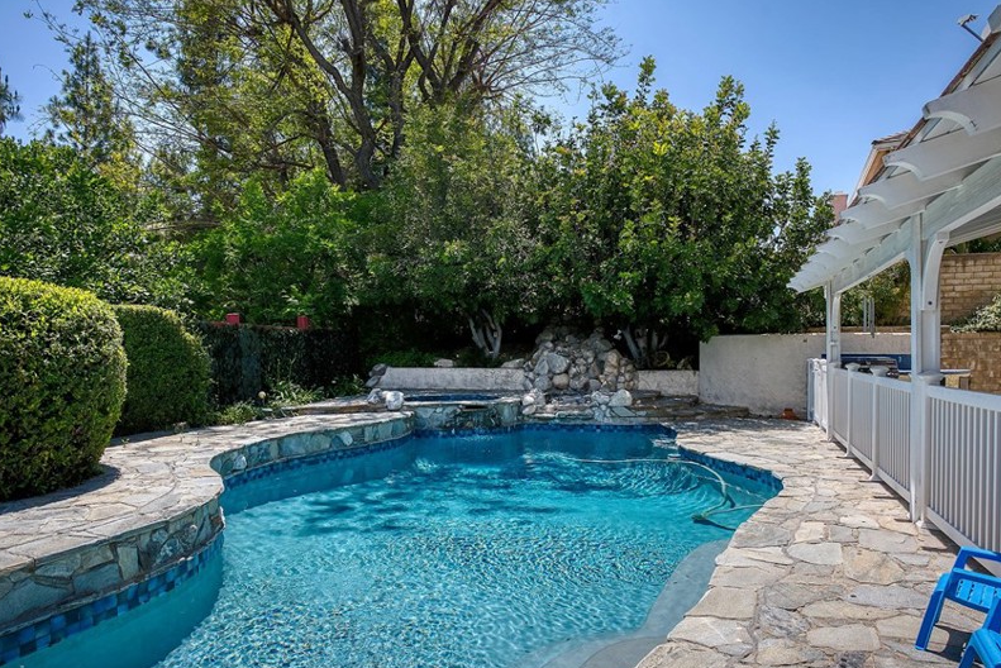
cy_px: 365
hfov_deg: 78.5
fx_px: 612
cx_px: 515
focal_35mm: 22
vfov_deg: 57.2
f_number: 11
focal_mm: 17
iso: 100
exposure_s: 1/160
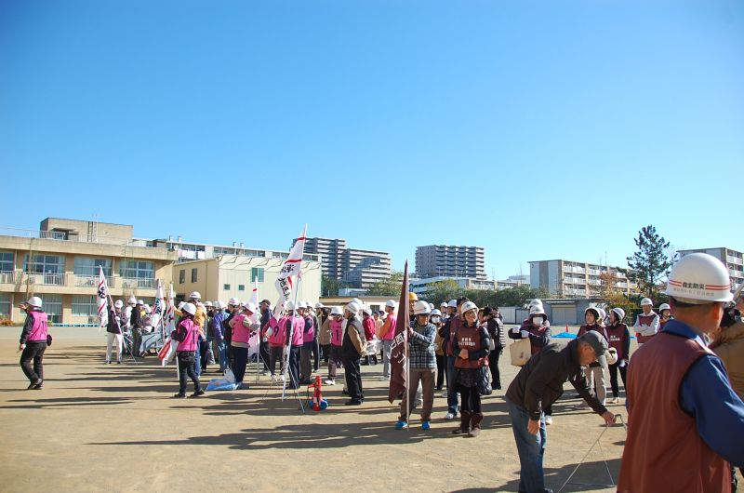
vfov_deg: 47.7
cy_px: 246
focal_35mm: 27
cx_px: 372
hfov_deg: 67.5
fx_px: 557
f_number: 4
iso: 200
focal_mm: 18
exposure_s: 1/1000
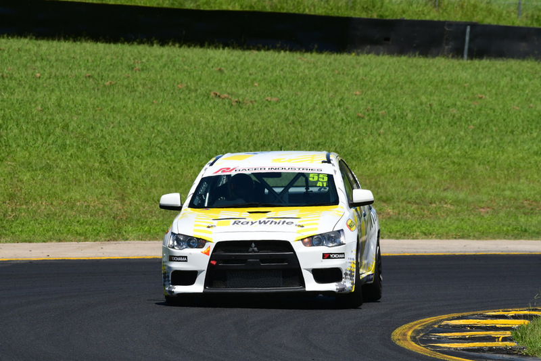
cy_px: 180
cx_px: 270
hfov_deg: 4.3
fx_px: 7216
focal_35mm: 480
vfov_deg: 2.9
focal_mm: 320
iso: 320
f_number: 11
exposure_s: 1/640
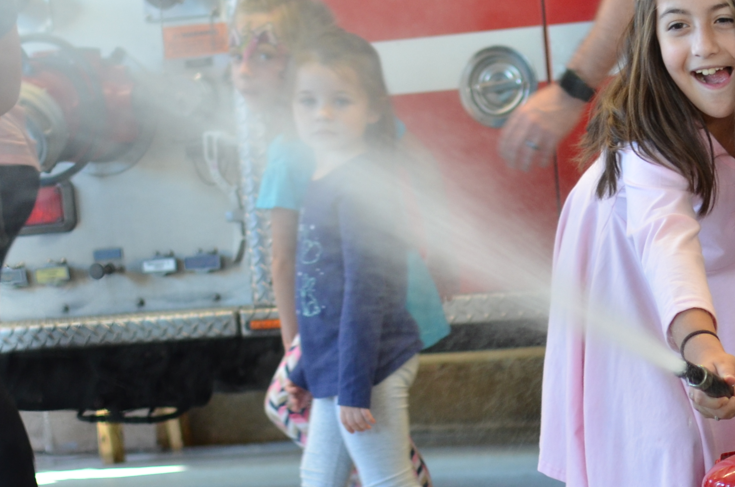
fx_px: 2798
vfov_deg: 9.9
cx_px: 538
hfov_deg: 14.9
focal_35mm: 137
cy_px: 496
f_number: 2.5
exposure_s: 1/100
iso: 400
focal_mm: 35
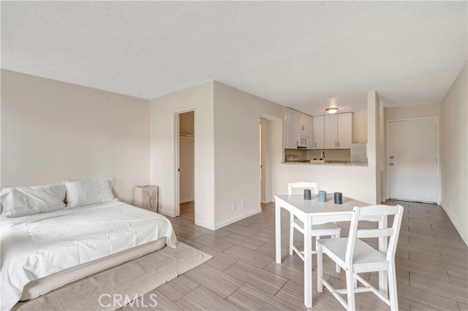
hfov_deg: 96.8
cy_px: 156
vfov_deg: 73.7
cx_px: 234
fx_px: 208
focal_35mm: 16
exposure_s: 1/10
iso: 400
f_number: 8
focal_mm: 16
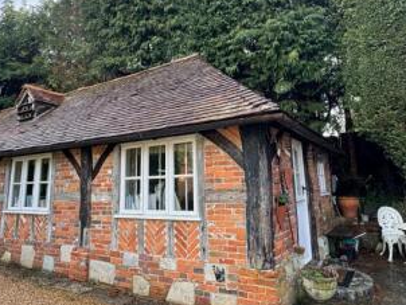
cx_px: 198
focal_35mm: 27
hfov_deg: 65.3
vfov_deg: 51.1
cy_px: 124
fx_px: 317
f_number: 2.2
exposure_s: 1/170
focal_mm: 2.22
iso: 40
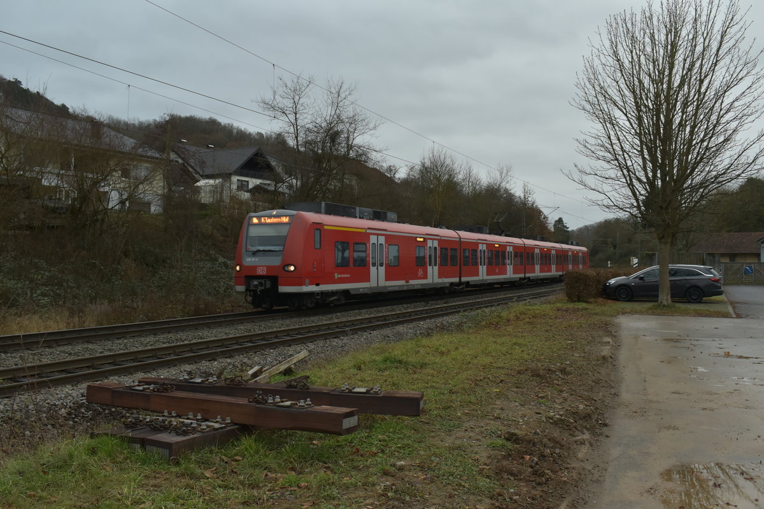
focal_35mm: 36
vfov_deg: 36.9
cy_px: 254
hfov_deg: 53.1
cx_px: 382
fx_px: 764
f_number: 7.1
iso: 640
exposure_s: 1/250
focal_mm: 24
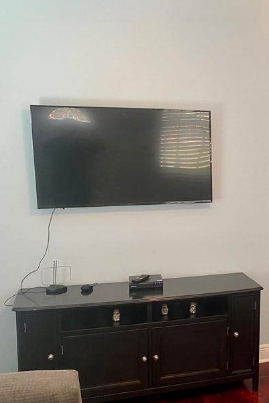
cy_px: 223
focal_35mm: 46
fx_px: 516
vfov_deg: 42.7
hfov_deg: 27.0
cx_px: 292
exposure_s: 1/60
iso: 125
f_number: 1.8
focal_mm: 4.25
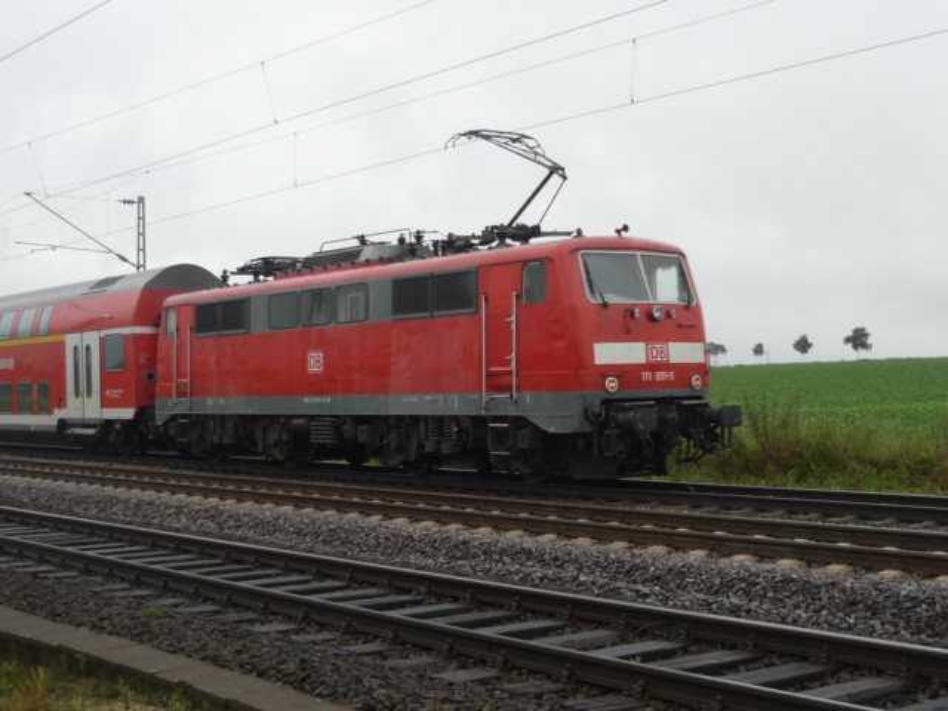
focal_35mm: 33
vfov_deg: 42.9
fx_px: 904
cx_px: 474
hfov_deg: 55.4
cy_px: 356
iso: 100
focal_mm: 5.5
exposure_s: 1/640
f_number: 2.8
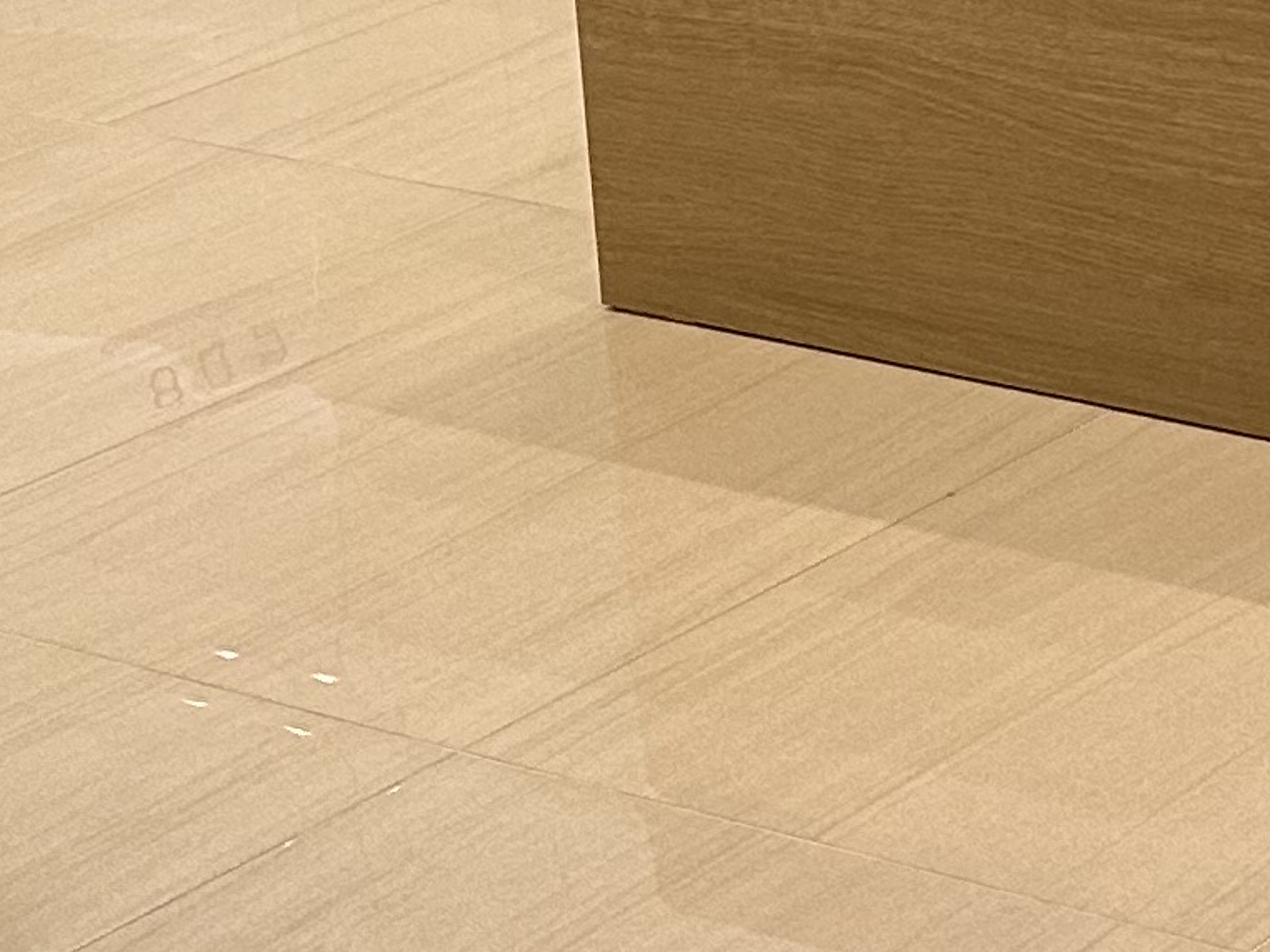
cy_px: -1152
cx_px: 3130
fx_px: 4658
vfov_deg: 10.4
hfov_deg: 12.1
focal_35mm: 127
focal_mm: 6.86
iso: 80
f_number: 1.78
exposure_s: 1/163
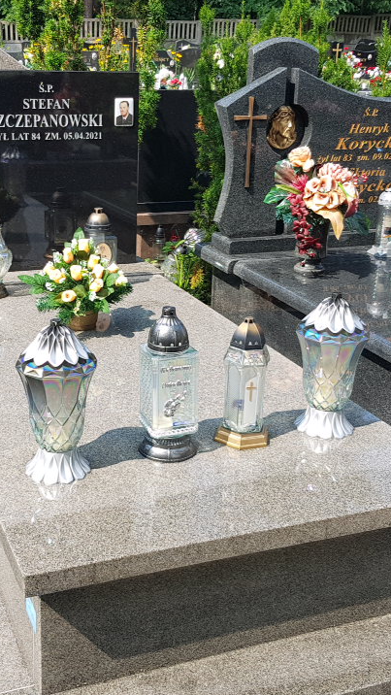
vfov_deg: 52.8
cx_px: 152
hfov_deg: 31.1
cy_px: 347
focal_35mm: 38
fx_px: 700
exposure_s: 1/1020
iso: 40
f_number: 1.7
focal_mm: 4.2
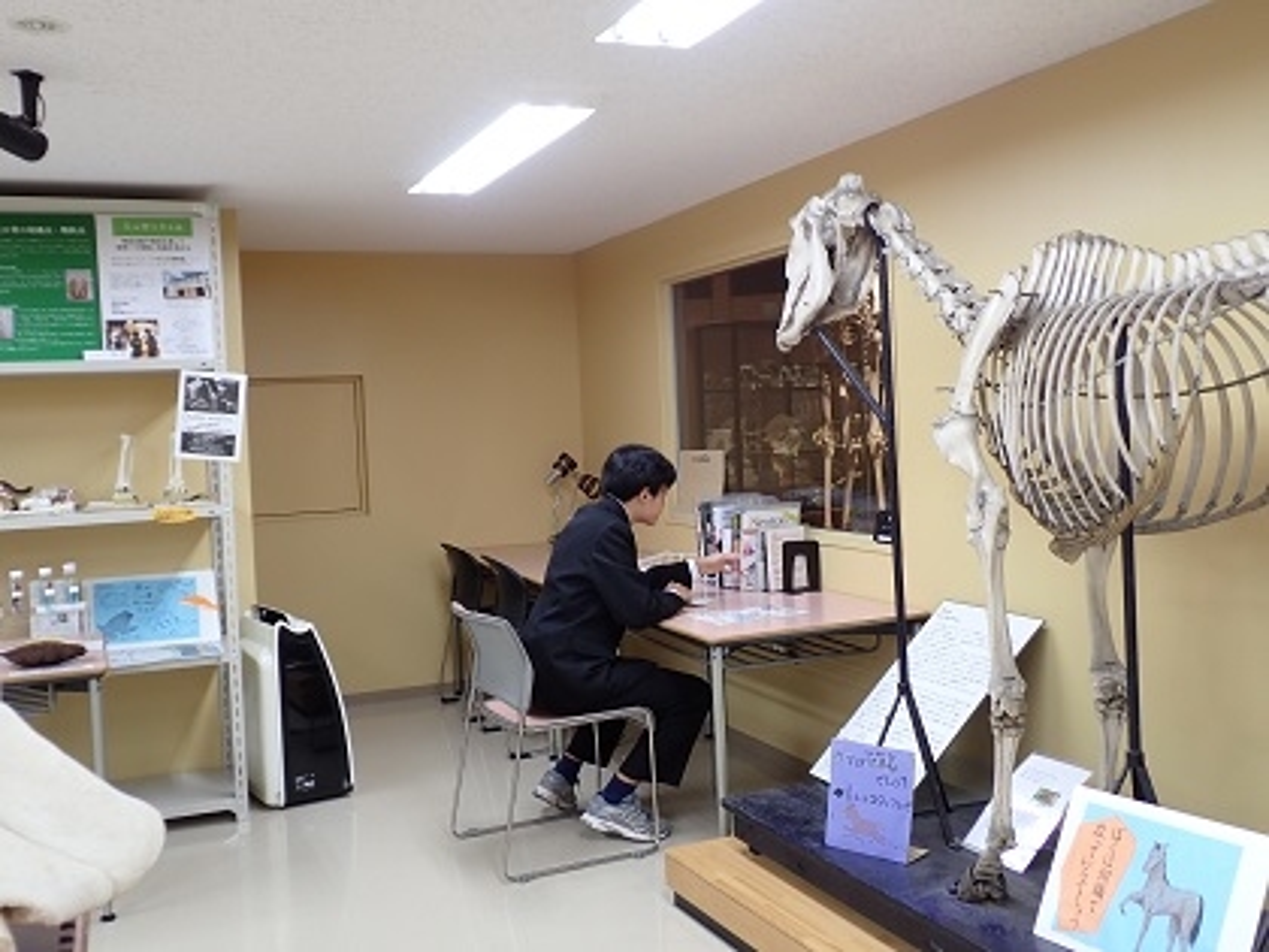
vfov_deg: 39.7
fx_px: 1320
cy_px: 476
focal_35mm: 36
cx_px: 634
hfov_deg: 51.4
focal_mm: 6.37
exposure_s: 1/80
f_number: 2.5
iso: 200
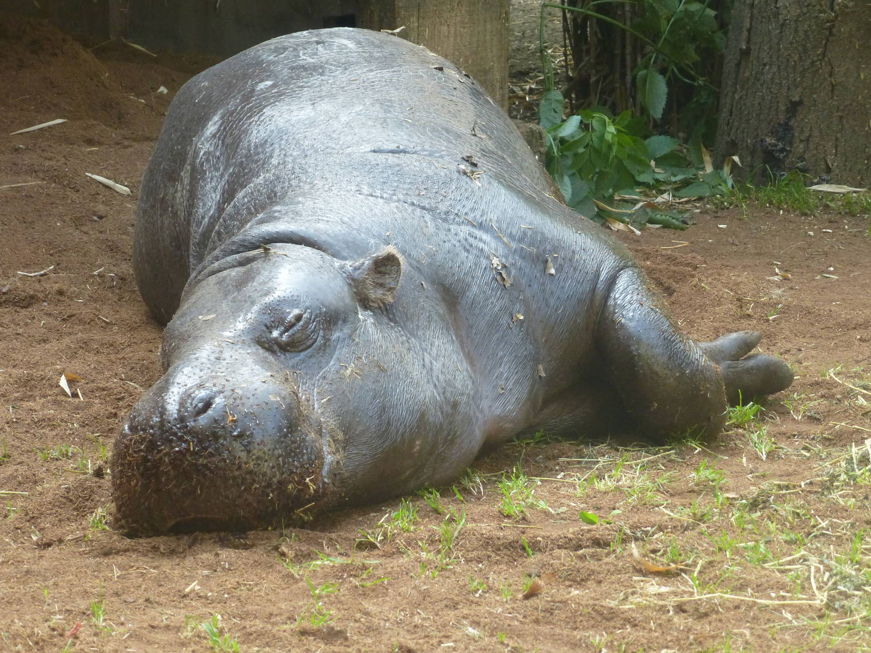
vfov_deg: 10.0
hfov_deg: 13.3
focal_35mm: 148
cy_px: 330
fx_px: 3724
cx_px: 428
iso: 400
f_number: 5.3
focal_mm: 25.5
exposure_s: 1/80
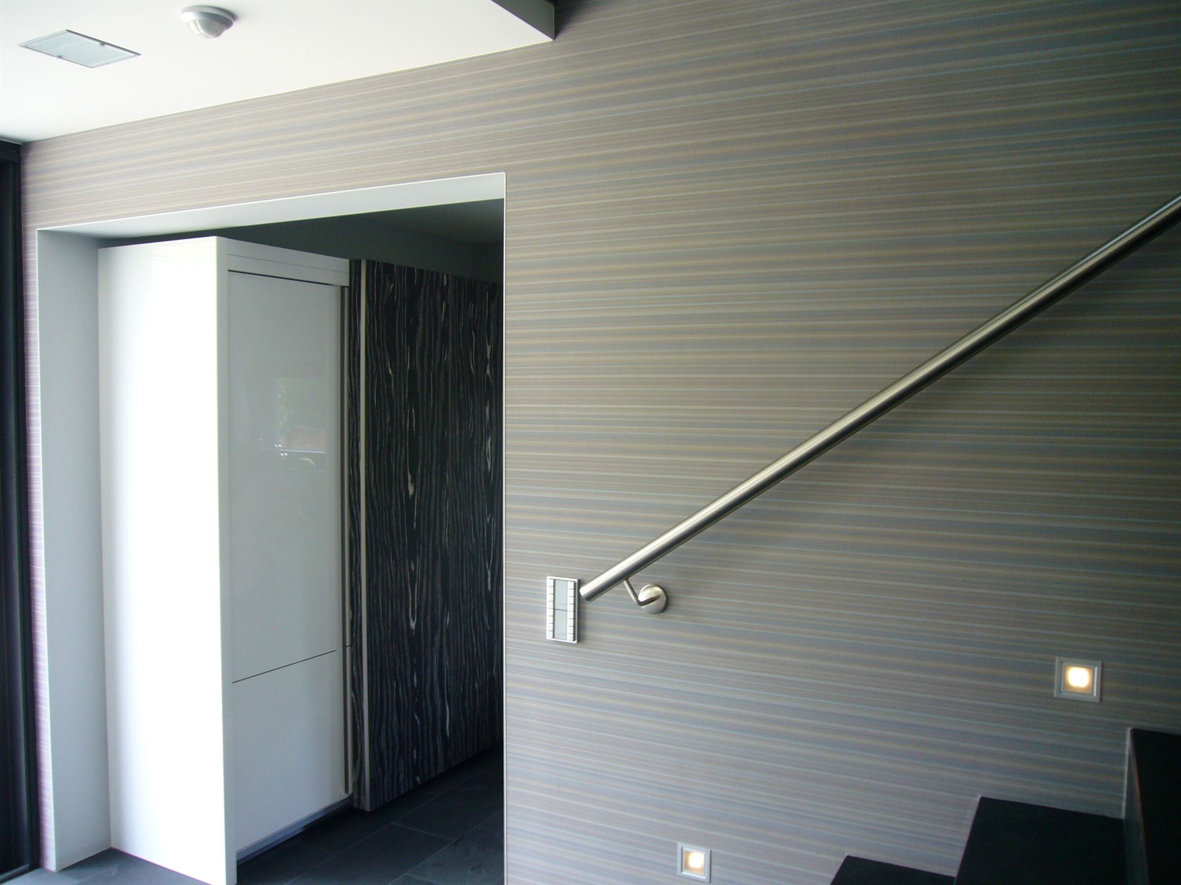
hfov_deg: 63.4
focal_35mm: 28
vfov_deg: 49.7
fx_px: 955
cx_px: 590
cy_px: 442
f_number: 2.8
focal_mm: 4.6
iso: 100
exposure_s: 1/25
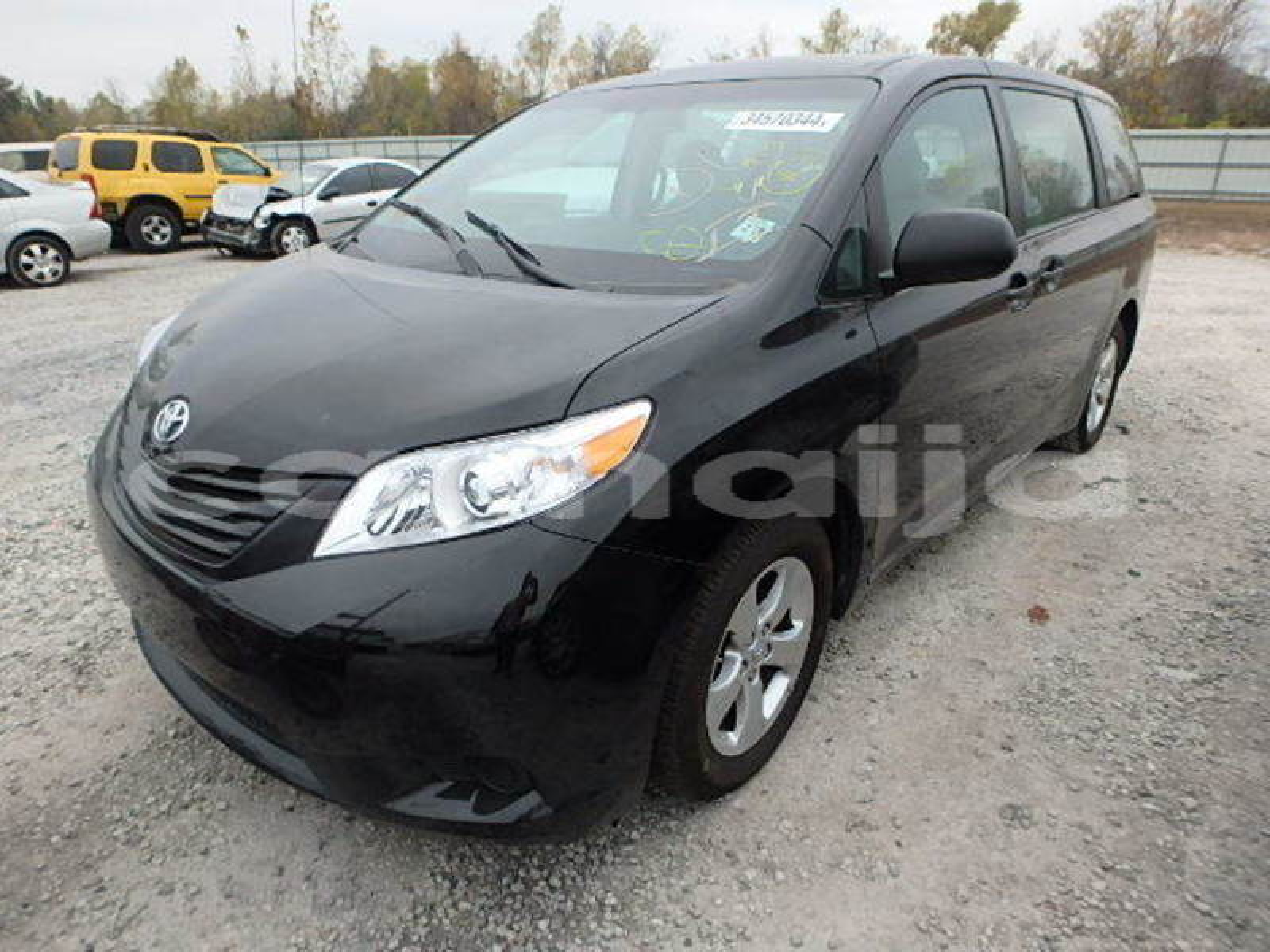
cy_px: 476
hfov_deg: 79.0
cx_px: 635
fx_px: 770
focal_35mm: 21
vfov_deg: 63.4
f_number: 3.5
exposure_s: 1/125
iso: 125
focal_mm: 3.7
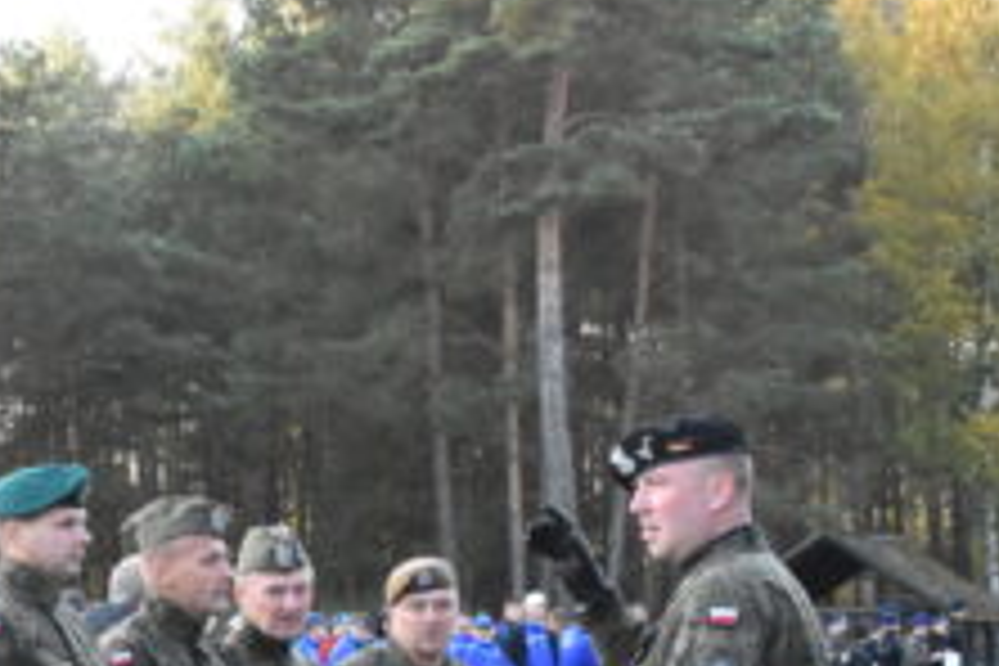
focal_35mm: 123
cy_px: 837
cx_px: -225
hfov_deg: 15.9
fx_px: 3425
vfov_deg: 10.9
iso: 6400
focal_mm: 29
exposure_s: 1/400
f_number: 10
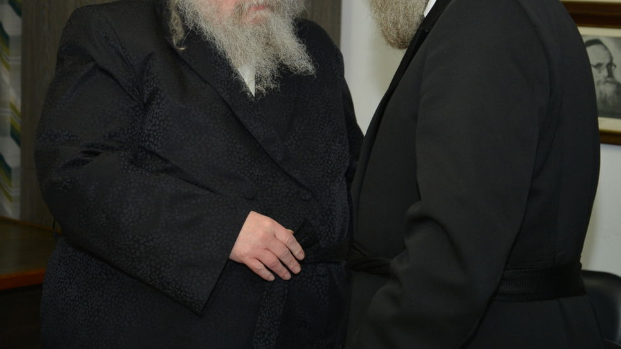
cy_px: 72
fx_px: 1301
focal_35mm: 79
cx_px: 303
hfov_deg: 26.9
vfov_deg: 15.2
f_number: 4.2
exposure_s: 1/200
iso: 640
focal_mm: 52
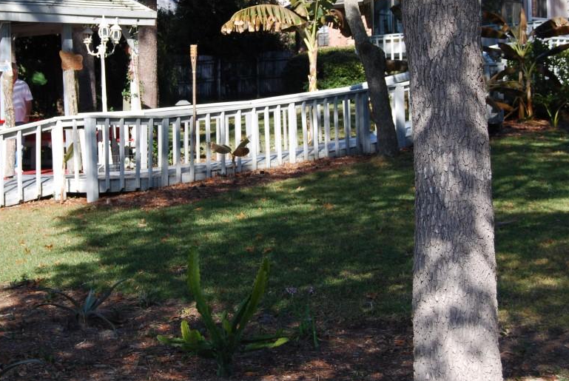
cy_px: 115
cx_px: 227
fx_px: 1345
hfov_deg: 23.8
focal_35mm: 85
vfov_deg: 16.1
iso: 100
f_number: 6.3
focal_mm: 38
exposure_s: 1/160
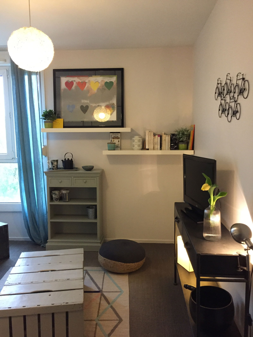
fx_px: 283
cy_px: 168
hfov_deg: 48.2
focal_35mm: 29
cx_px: 126
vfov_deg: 61.7
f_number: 2.2
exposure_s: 1/25
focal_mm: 4.15
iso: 320
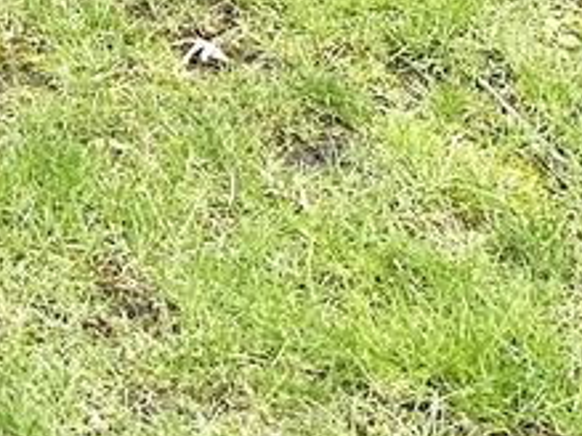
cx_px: -186
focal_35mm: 158
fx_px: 2655
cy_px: -917
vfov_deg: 7.9
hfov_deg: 12.1
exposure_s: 1/1812
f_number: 1.78
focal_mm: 6.86
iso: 80
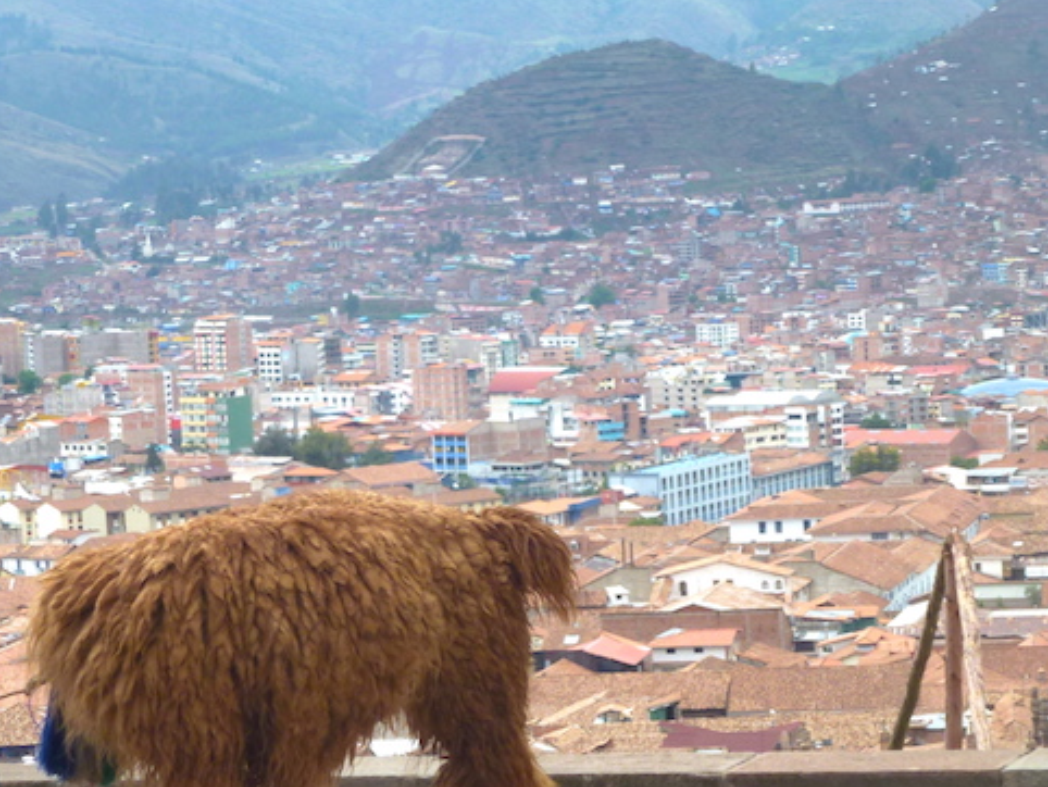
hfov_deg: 10.2
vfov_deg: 7.7
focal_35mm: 193
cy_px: 501
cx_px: 315
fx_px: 5846
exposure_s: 1/200
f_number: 5.1
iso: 100
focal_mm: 21.7
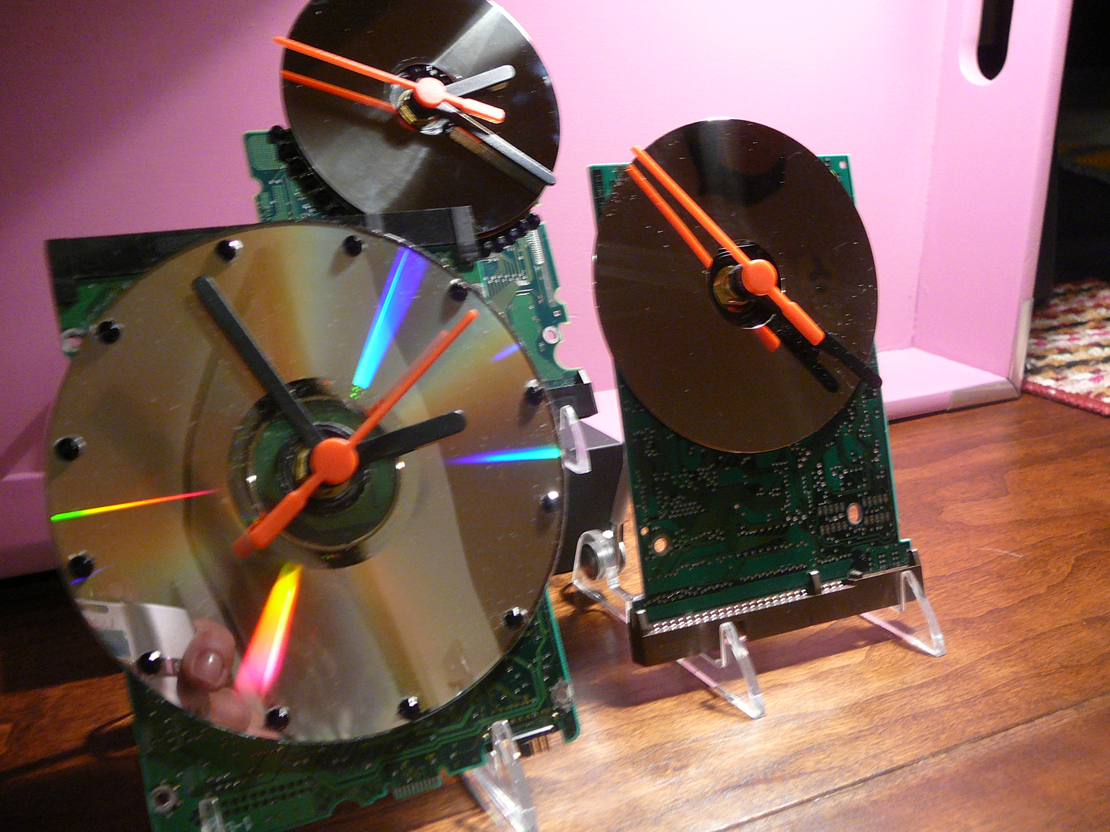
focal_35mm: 35
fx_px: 1122
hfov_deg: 52.6
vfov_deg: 40.7
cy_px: 416
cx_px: 555
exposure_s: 1/13
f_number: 2.8
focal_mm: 5.2
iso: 200
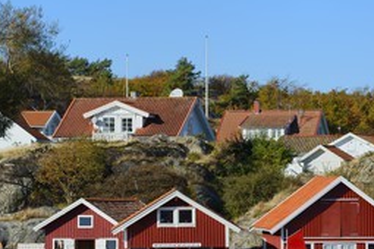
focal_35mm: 206
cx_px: 155
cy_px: 186
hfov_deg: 10.0
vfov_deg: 6.7
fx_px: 2140
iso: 200
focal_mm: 125
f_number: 13
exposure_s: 1/320
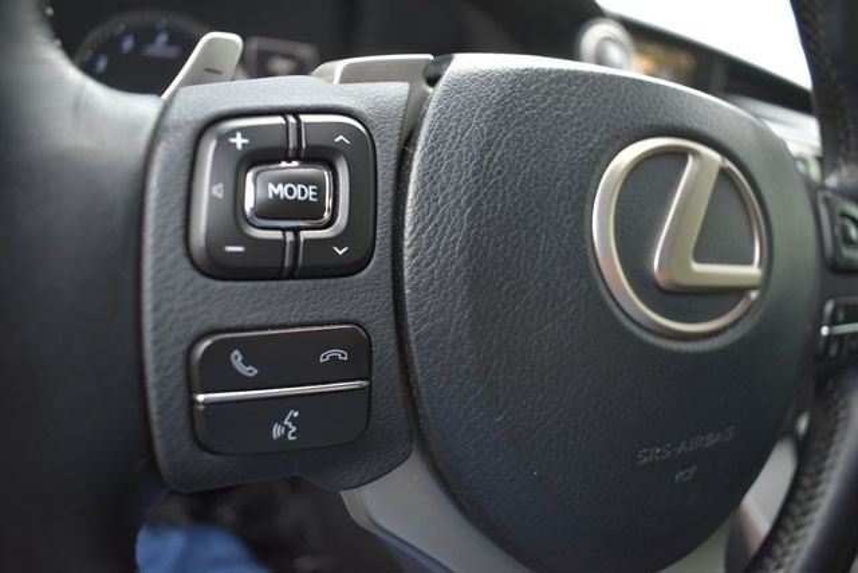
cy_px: 286
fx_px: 644
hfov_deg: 67.4
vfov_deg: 48.0
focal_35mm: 27
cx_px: 429
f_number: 3.5
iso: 1250
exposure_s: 1/125
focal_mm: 18
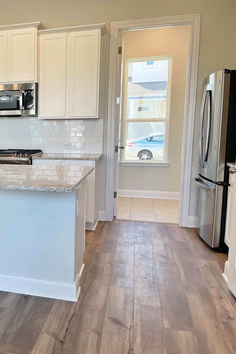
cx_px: -2
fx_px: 364
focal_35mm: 37
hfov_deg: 32.9
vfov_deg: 51.9
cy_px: 175
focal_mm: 5.1
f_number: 1.6
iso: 32
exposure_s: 1/128
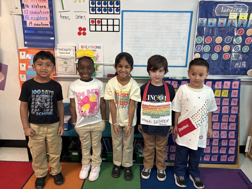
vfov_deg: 53.1
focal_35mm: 26
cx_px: 126
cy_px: 94
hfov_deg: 67.3
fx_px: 189
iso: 250
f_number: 1.6
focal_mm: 5.96
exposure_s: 1/60
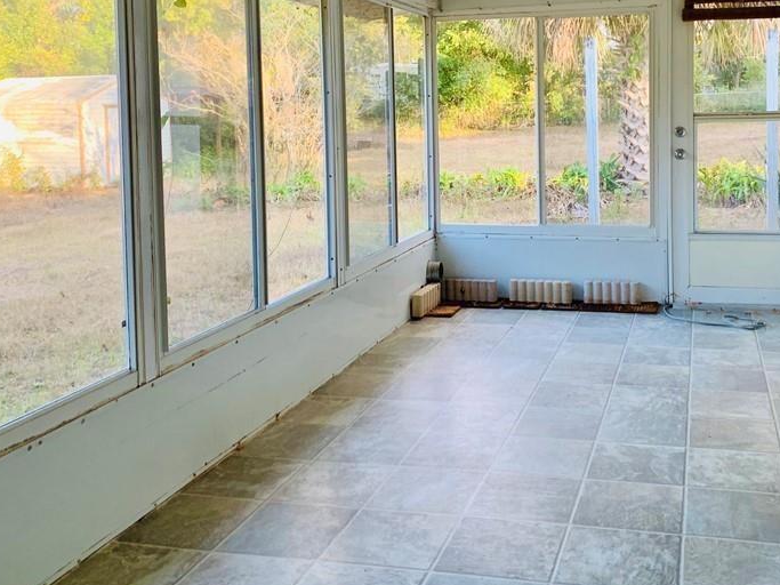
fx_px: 879
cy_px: 182
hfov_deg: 47.6
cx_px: 465
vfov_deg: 36.3
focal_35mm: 39
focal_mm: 4.25
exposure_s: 1/121
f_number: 1.8
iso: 64
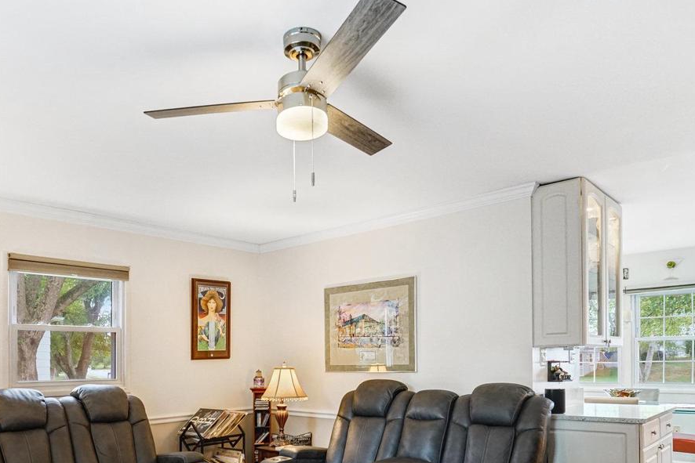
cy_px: 344
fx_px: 502
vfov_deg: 47.8
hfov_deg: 68.8
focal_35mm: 26
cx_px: 283
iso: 1250
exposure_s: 1/30
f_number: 8
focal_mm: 16
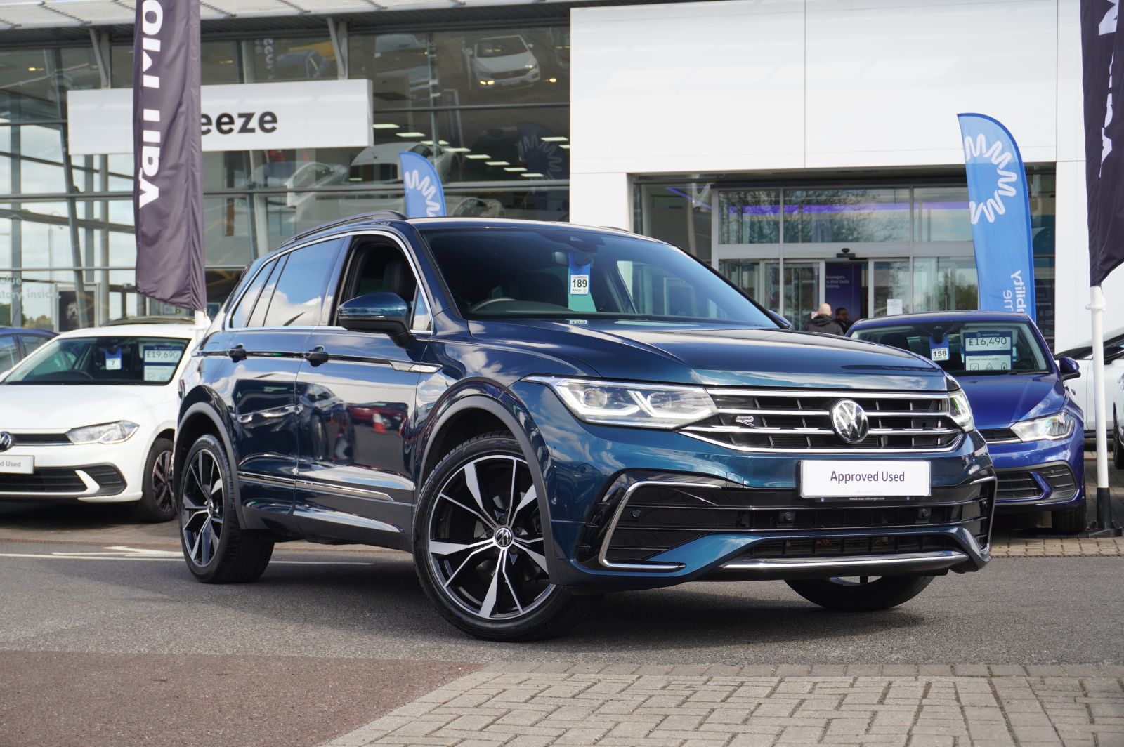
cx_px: 562
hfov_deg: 35.1
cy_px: 374
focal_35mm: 57
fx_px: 1778
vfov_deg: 23.7
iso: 100
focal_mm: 38
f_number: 6.3
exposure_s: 1/80
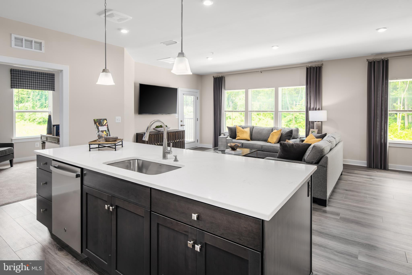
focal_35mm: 19
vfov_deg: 64.6
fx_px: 217
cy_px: 138
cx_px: 206
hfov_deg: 86.9
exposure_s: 1/250
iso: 200
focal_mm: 19
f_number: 9
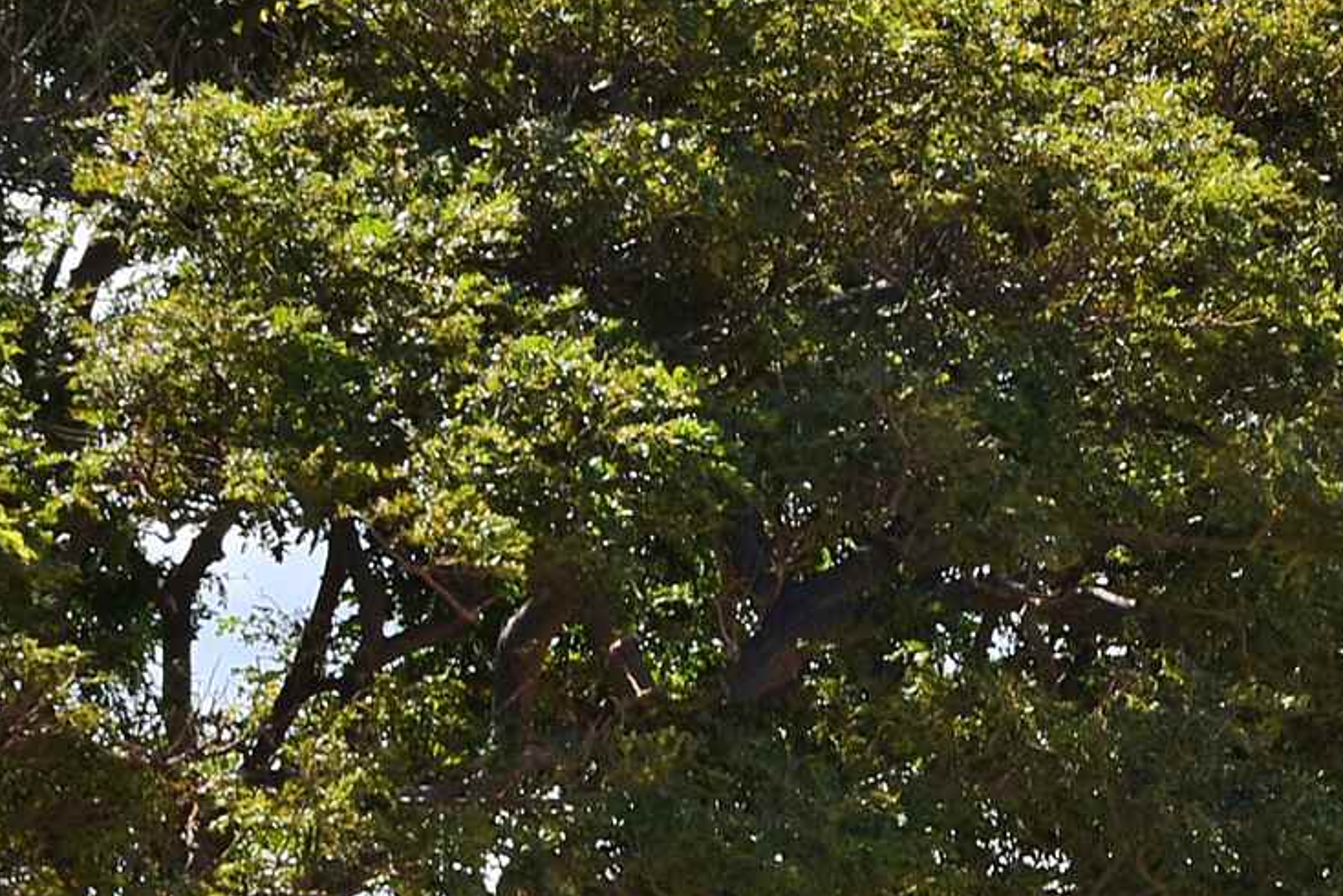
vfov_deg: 4.7
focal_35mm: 293
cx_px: 2307
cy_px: 1328
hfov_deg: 6.9
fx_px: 10934
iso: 100
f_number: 11
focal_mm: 70
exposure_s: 1/200
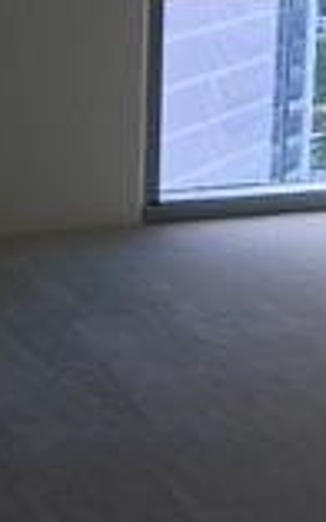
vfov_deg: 16.7
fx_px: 1779
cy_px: 309
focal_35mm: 125
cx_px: 173
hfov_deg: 10.5
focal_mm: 4.15
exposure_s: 1/120
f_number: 2.2
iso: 32
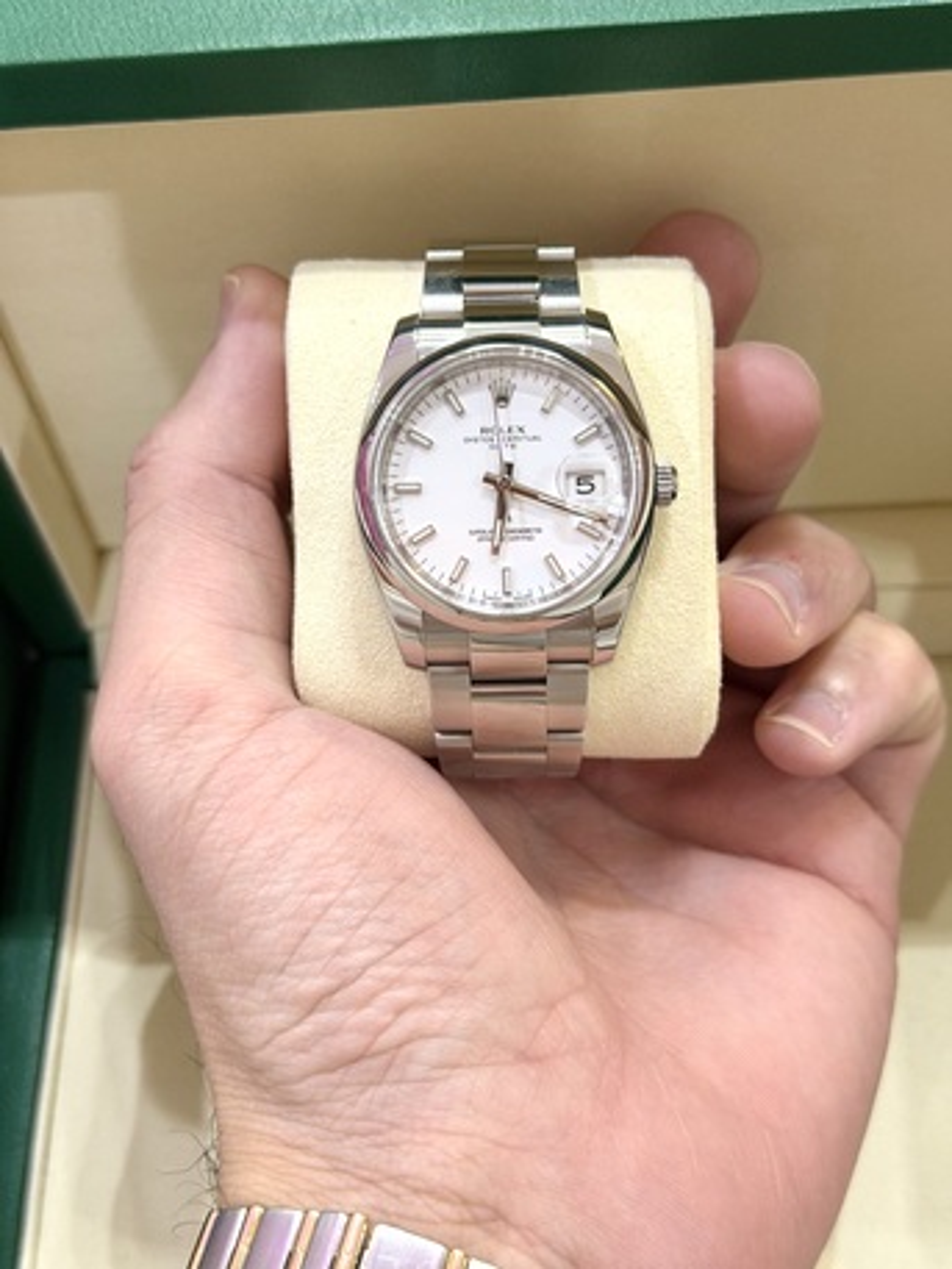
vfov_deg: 39.6
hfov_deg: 30.3
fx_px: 1759
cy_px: 634
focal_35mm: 48
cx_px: 476
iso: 250
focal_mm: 6.76
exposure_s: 1/60
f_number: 1.78
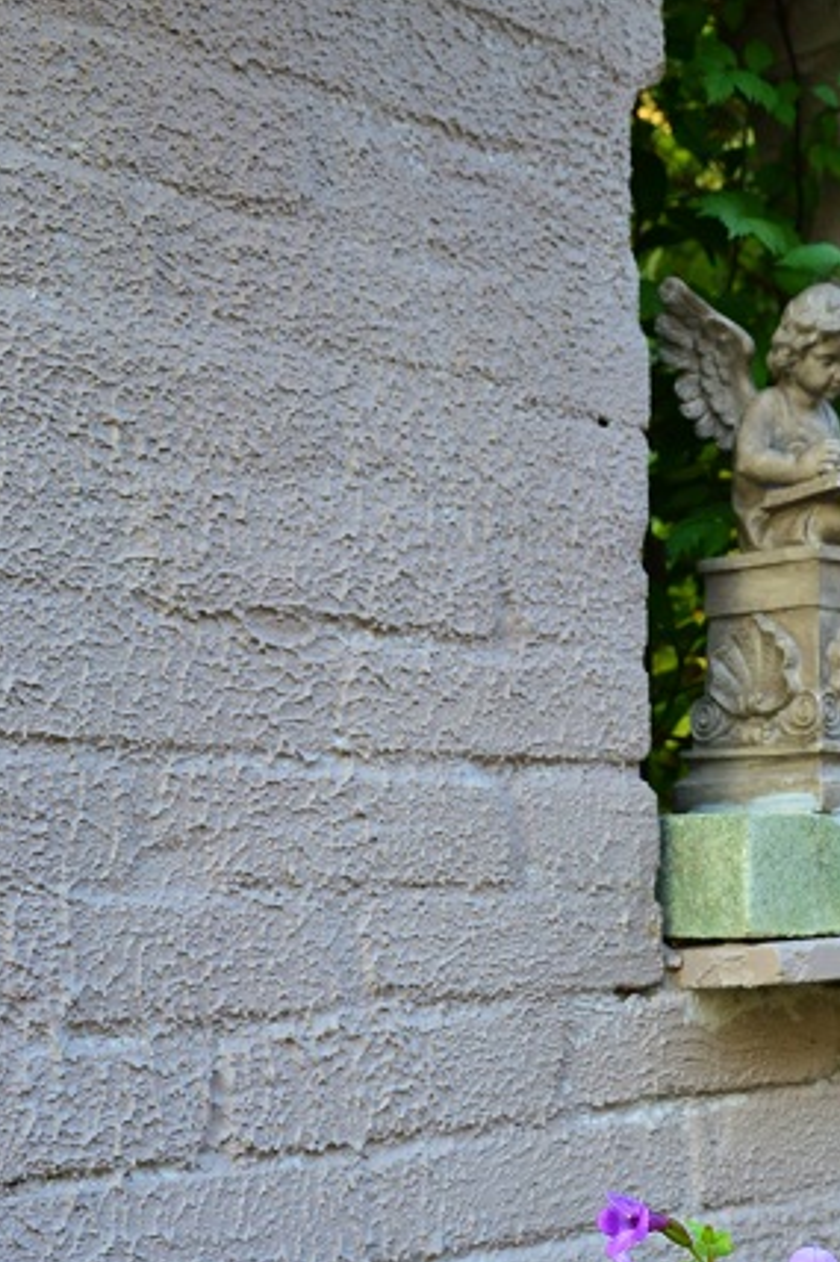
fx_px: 2207
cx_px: 673
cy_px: 908
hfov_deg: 21.3
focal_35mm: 63
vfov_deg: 31.5
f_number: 8
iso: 500
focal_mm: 26
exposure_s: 1/60
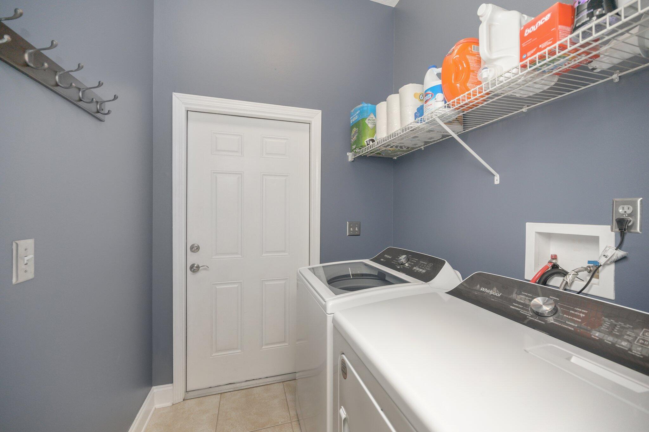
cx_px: 324
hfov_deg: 104.3
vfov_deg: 81.1
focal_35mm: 14
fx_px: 252
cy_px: 216
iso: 250
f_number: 4
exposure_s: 1/200
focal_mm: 14
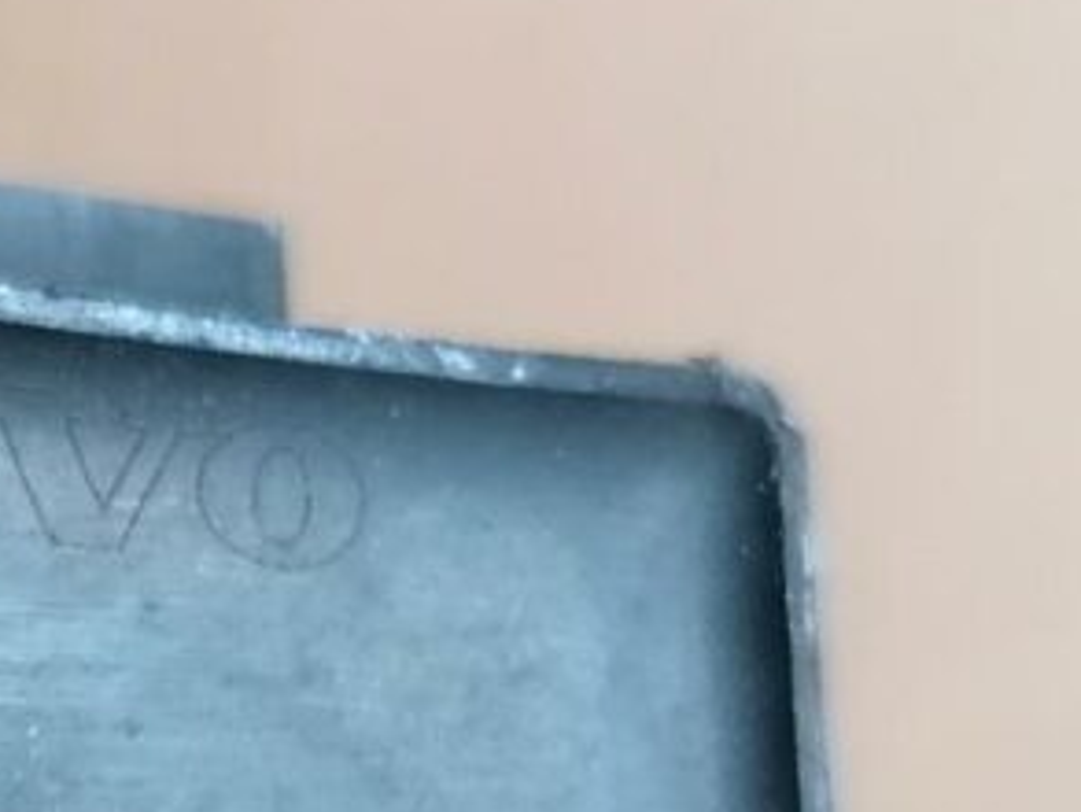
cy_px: 878
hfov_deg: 14.6
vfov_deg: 11.3
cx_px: -343
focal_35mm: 129
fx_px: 4030
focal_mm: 4.75
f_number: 1.8
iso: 160
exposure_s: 1/33.3
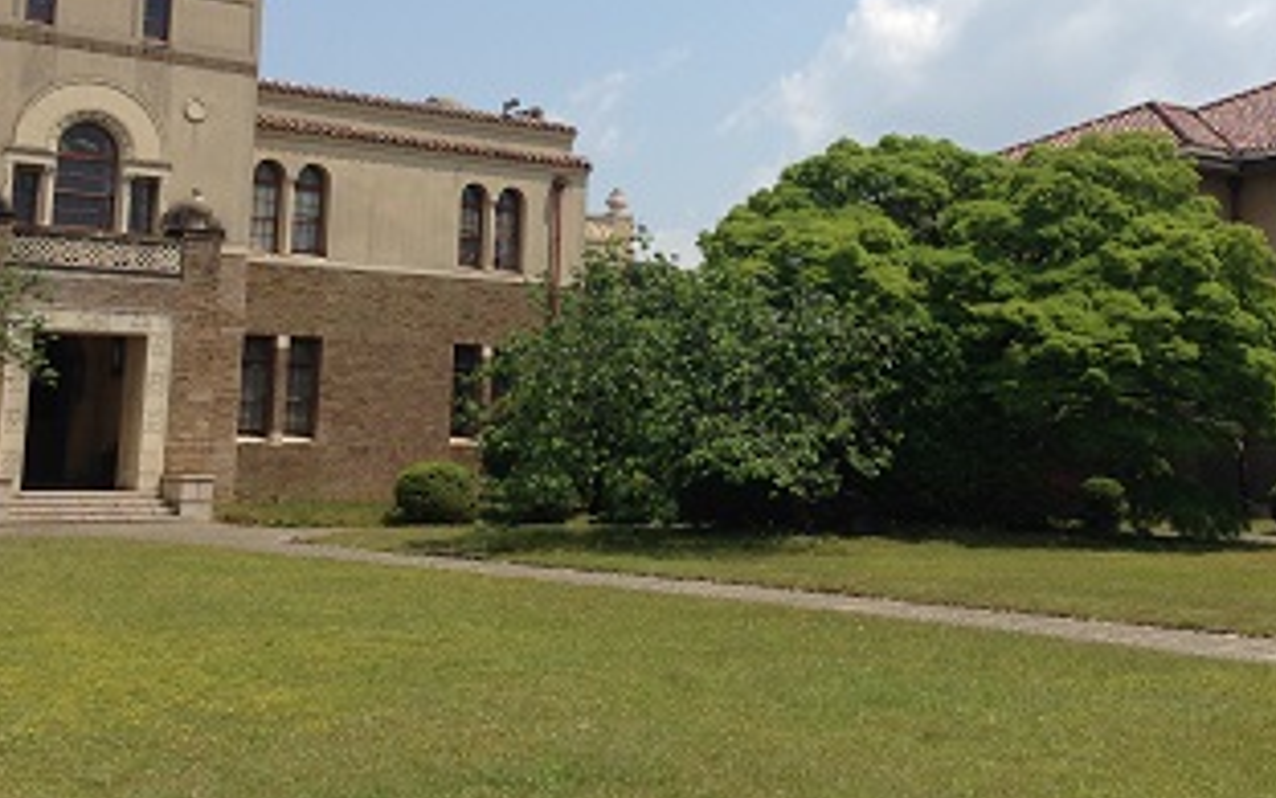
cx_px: 802
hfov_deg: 36.7
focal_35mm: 55
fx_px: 1913
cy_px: 176
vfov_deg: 23.3
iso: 50
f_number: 2.4
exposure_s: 1/1869
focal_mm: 4.12
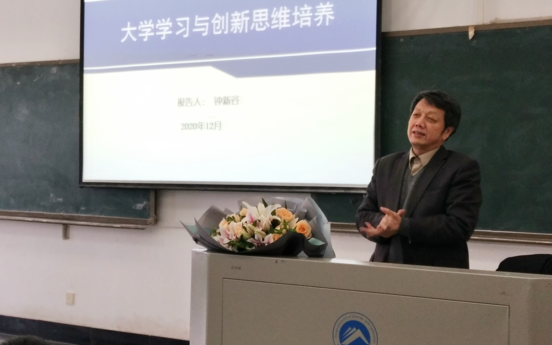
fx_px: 557
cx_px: 273
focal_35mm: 37
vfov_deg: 34.4
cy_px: 174
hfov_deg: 52.7
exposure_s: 1/33.3
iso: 160
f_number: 2
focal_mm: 3.88
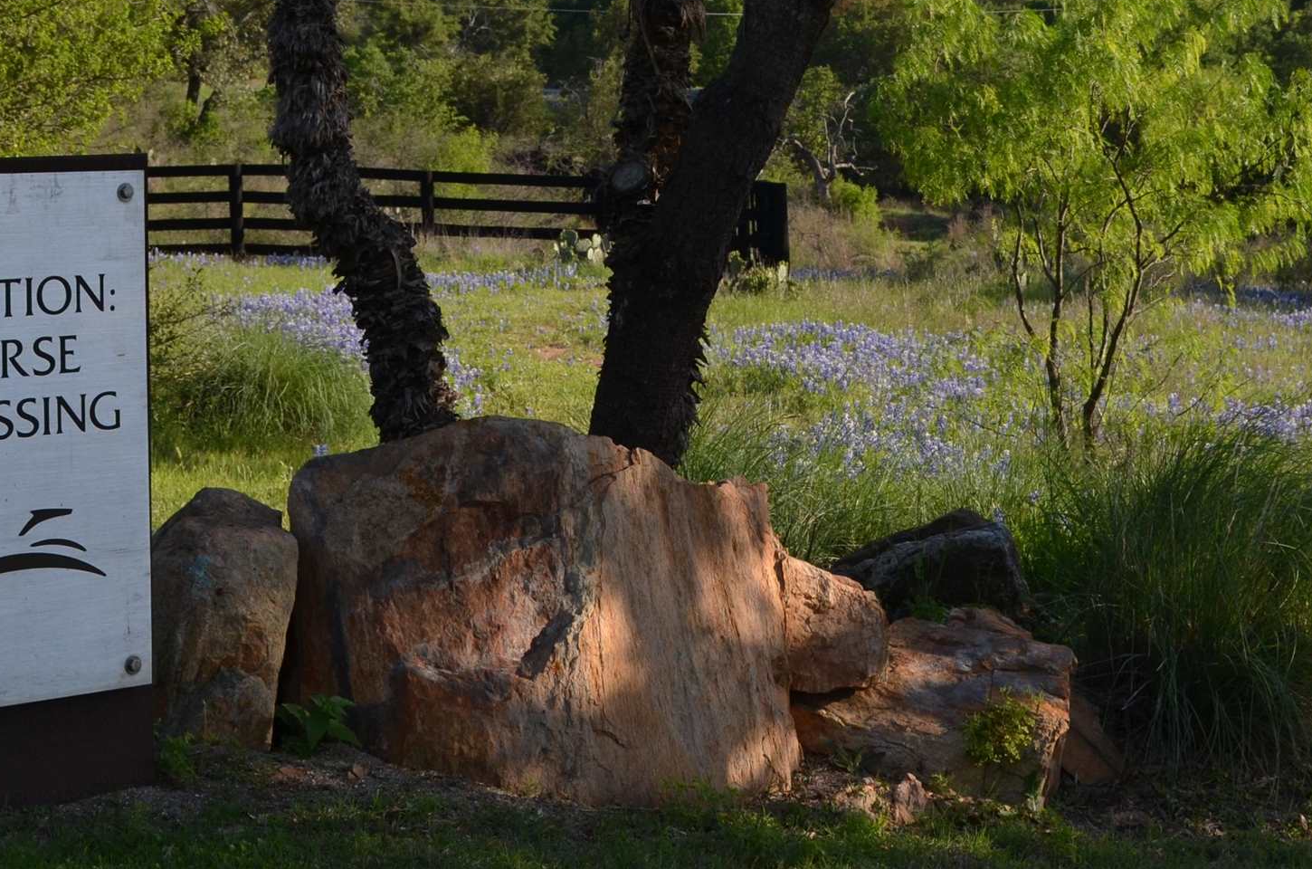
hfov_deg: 22.9
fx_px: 3236
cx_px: 803
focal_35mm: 89
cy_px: -5
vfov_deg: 15.0
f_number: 8
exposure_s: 1/250
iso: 140
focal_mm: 28
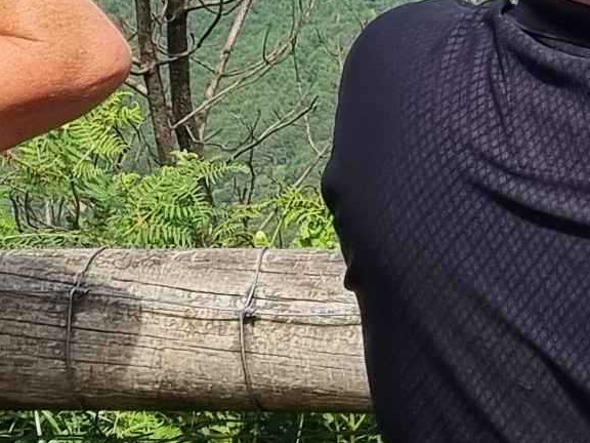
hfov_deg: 10.6
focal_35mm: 182
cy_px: -78
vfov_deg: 8.1
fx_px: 3102
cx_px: 835
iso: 50
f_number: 1.8
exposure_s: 1/2696
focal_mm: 5.4
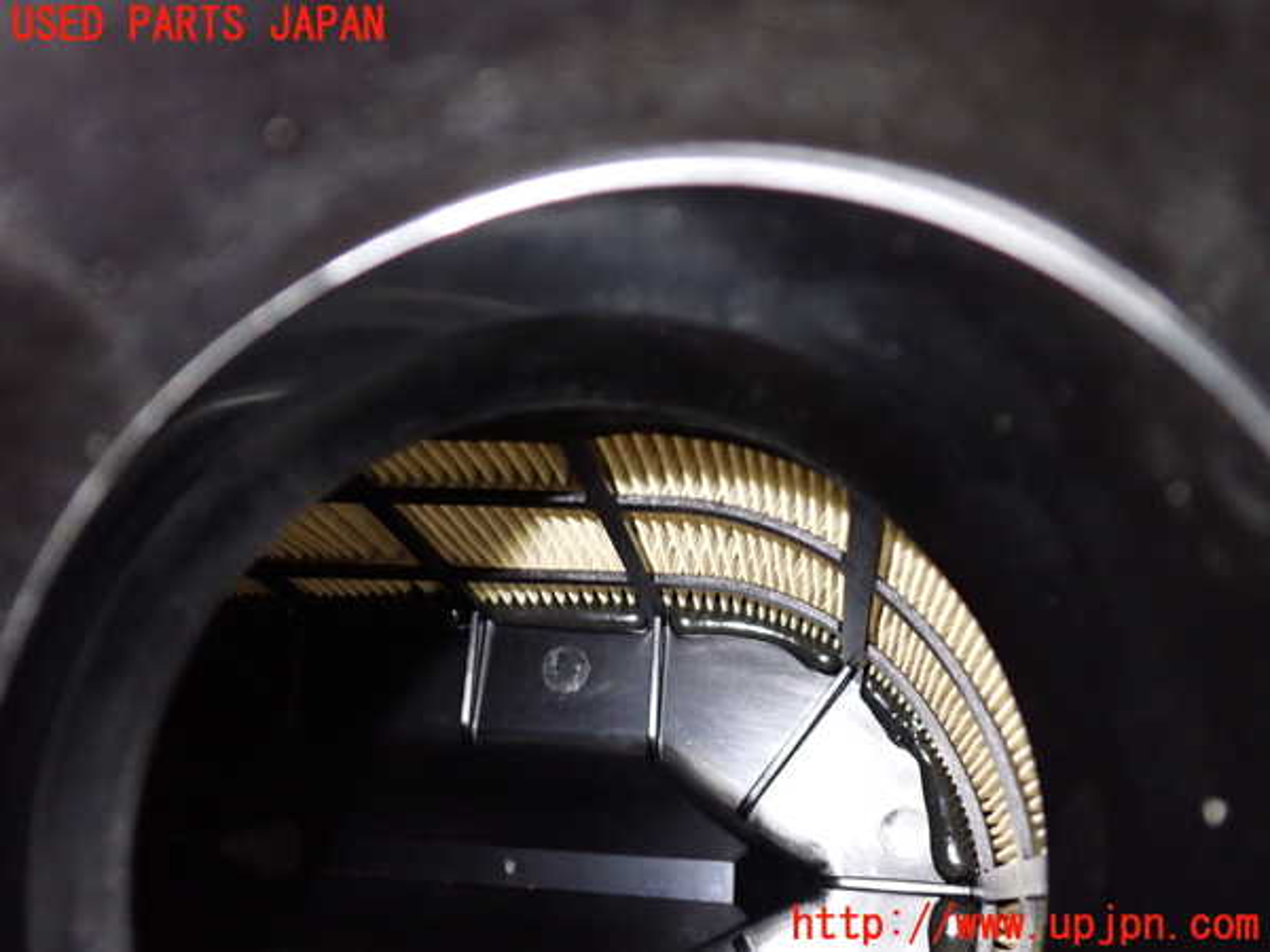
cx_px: 635
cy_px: 476
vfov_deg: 46.8
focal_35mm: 30
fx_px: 1101
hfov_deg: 60.0
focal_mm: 5.4
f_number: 2.3
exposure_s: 1/15
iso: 800
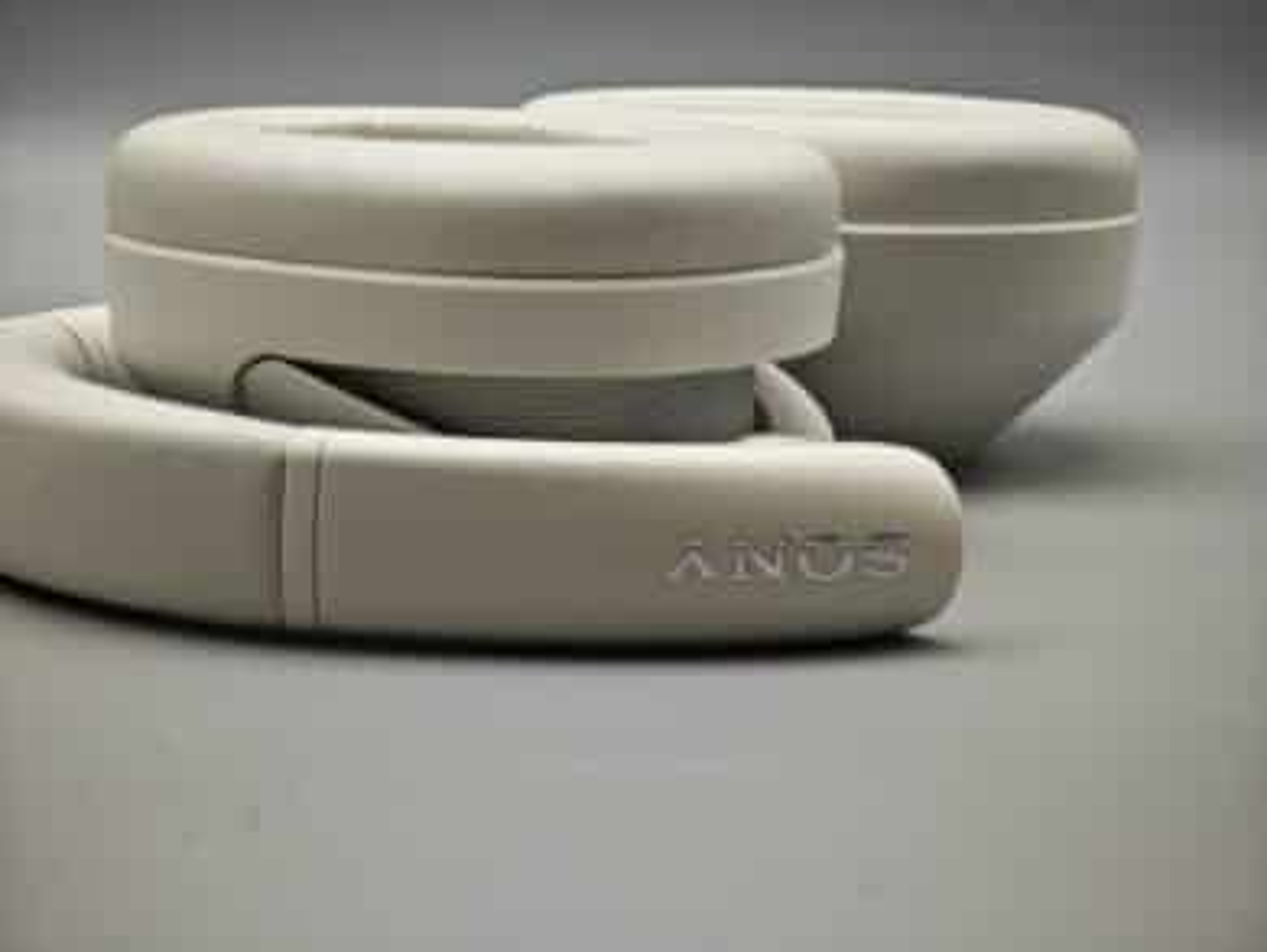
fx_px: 2747
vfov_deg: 19.7
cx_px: 634
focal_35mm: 75
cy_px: 476
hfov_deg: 26.0
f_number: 1.8
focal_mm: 12.28
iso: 50
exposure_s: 1/164
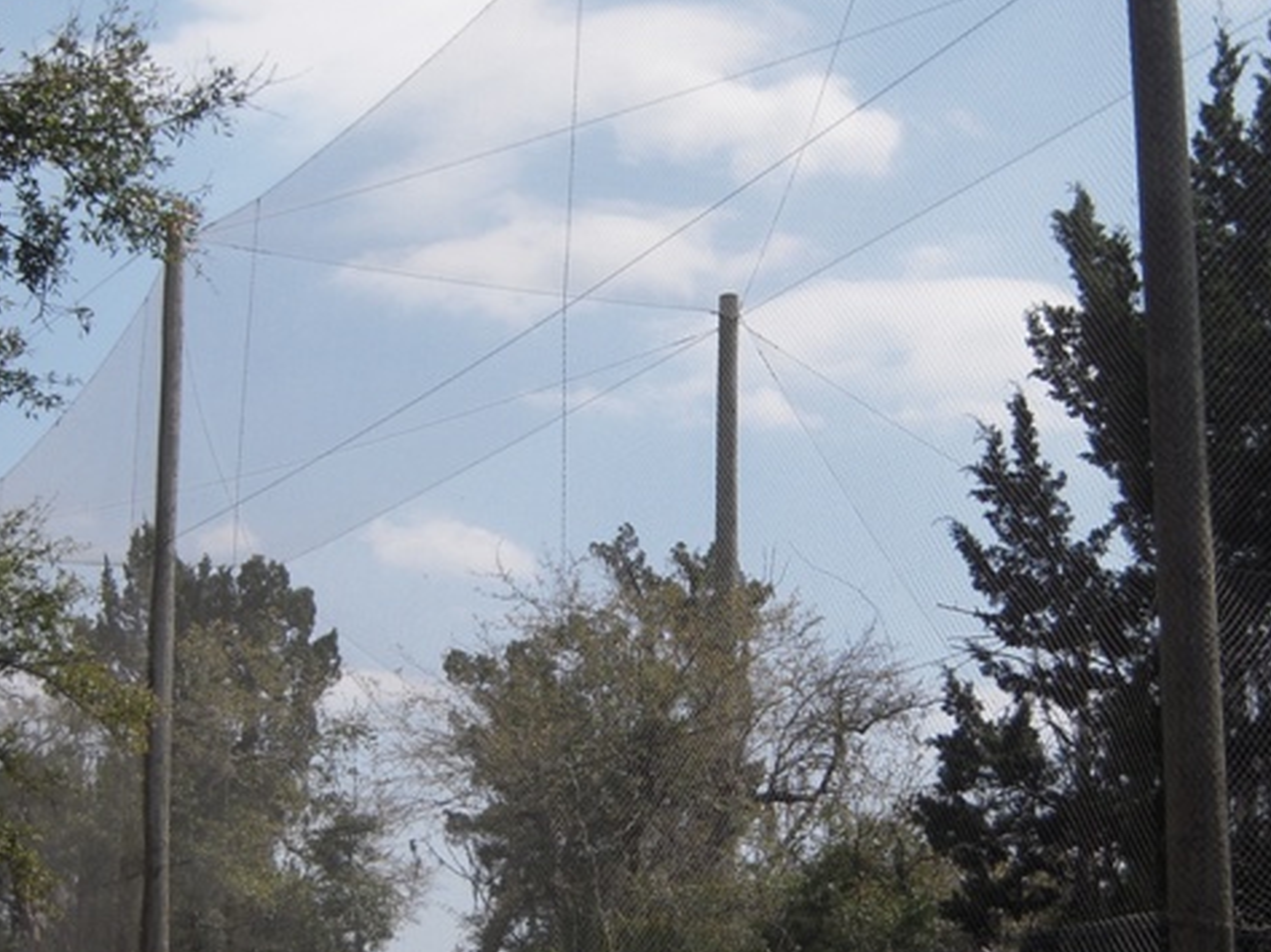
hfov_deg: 25.7
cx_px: 678
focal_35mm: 76
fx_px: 2789
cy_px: 638
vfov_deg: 19.3
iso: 100
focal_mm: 8.1
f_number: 6.7
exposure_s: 1/400
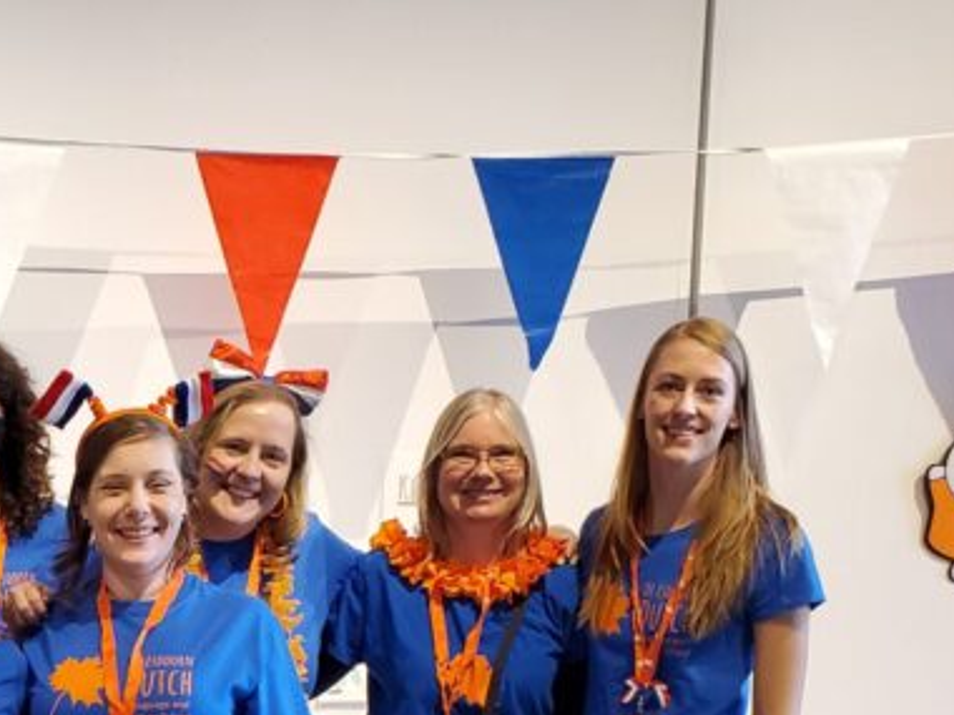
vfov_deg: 20.0
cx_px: -73
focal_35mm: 70
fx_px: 1929
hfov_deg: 25.9
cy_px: 800
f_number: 2.4
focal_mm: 4.3
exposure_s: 1/40
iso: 250
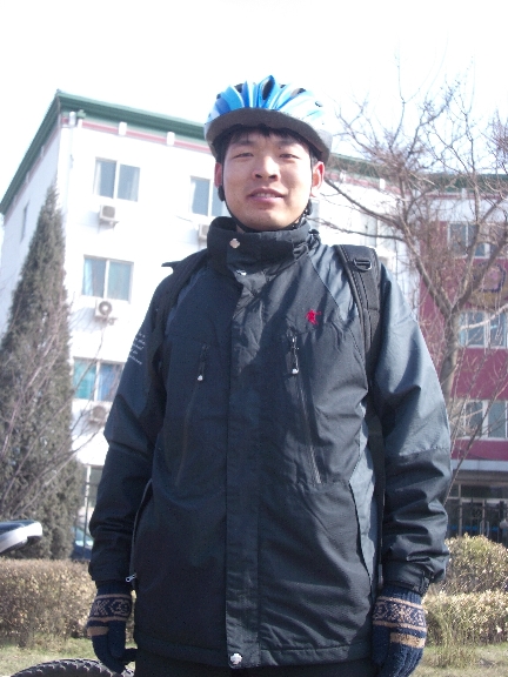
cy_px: 338
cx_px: 254
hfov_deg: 29.7
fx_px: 959
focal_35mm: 49
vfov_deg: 38.9
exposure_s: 1/250
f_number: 3.1
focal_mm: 8.2
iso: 50
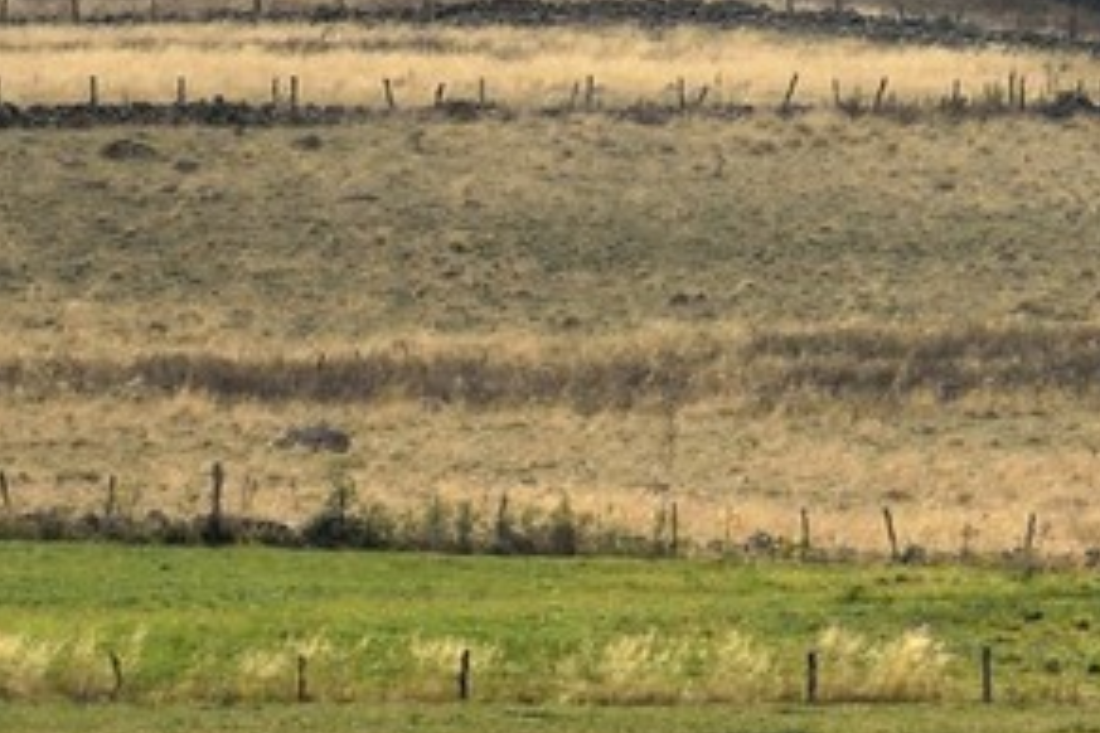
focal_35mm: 1100
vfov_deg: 1.2
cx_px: 2234
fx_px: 33608
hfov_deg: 1.9
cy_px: -945
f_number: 11
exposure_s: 1/250
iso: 200
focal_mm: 200
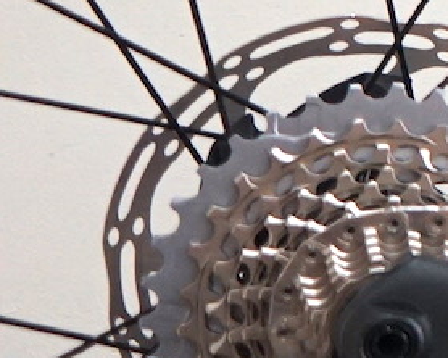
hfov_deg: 7.3
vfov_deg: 6.8
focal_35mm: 223
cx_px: 1507
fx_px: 2955
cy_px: -245
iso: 1250
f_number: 4
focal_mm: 33
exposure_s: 1/160
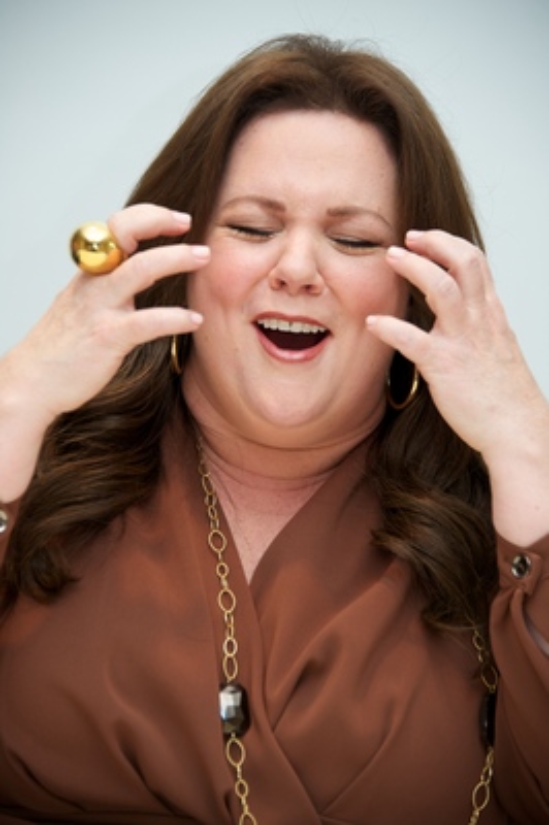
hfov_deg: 8.1
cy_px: 412
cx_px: 274
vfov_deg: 12.1
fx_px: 3895
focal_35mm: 170
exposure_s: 1/60
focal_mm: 170
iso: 500
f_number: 5.6
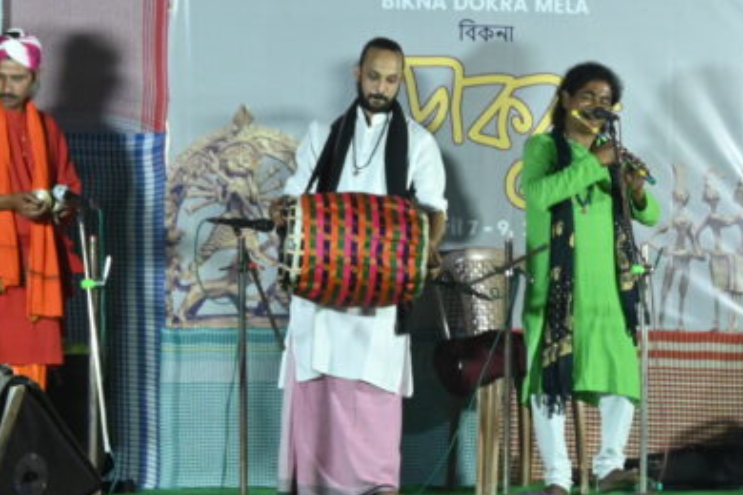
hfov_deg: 11.3
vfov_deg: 7.6
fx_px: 3735
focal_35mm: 181
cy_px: 189
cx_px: 587
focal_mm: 46
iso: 2500
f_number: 8
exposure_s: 1/80
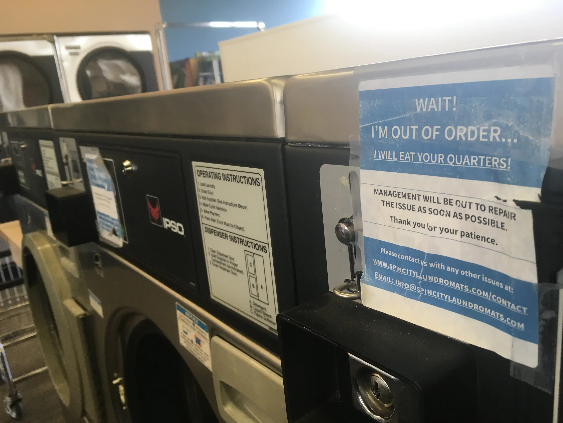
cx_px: 282
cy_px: 212
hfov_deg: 61.7
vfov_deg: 48.2
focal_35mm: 29
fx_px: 472
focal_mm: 4.15
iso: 40
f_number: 2.2
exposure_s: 1/30
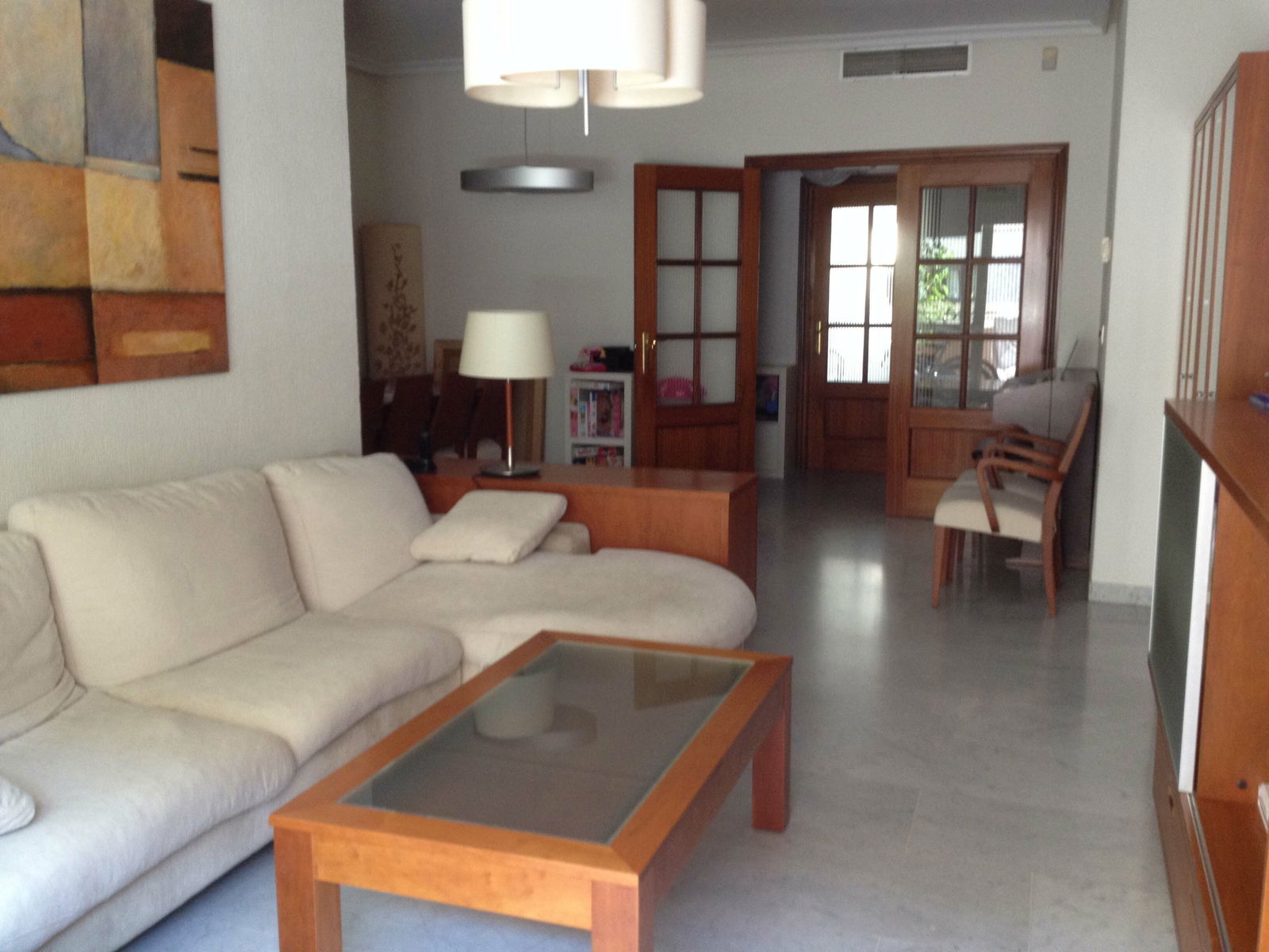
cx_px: 634
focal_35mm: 35
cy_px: 476
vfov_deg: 40.7
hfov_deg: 52.6
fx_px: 1283
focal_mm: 4.28
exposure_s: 1/20
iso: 125
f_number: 2.4
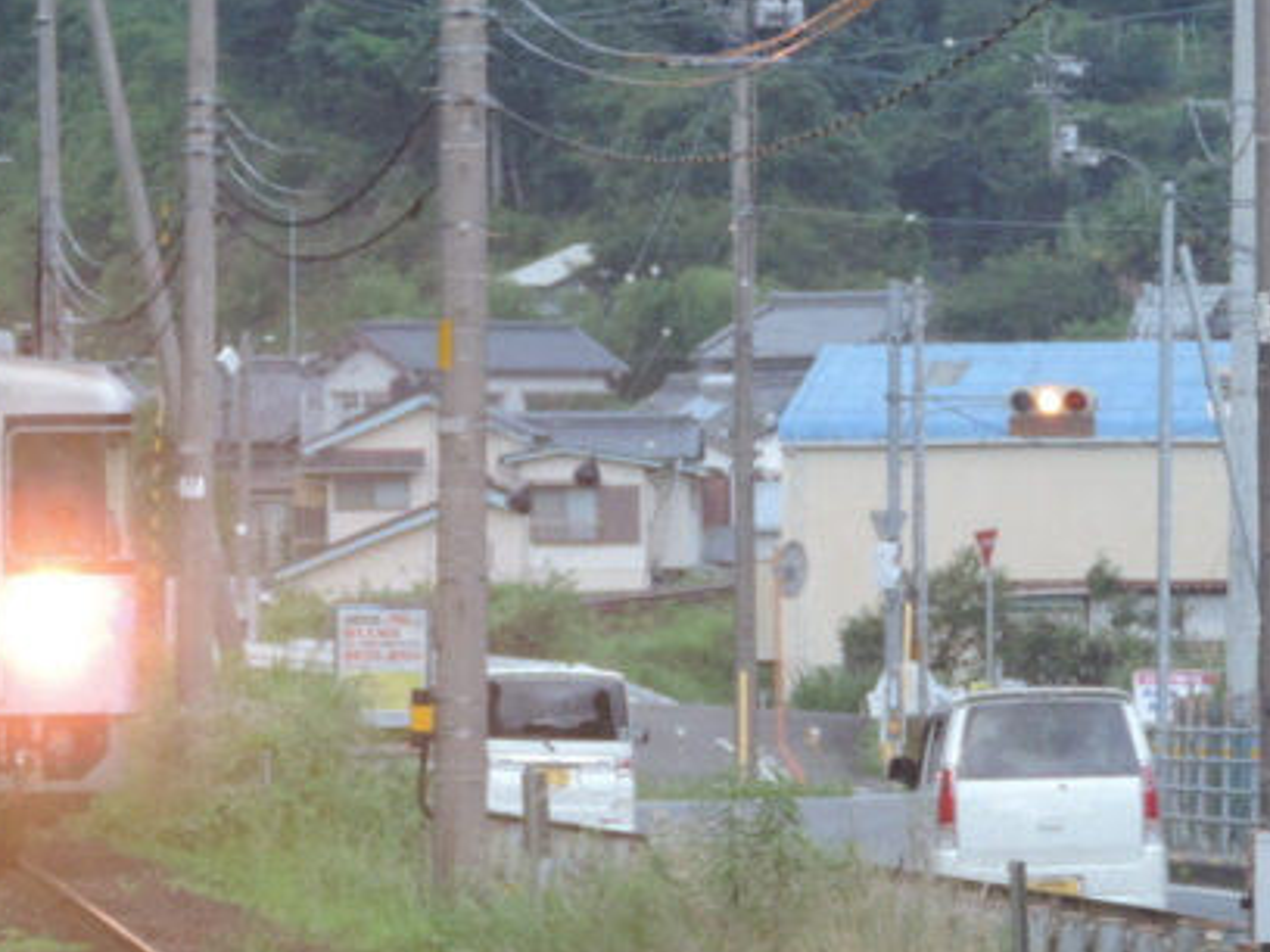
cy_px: 523
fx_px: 19775
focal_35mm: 539
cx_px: 181
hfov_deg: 3.7
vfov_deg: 2.8
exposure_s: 1/60
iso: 400
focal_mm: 49
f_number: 4.7
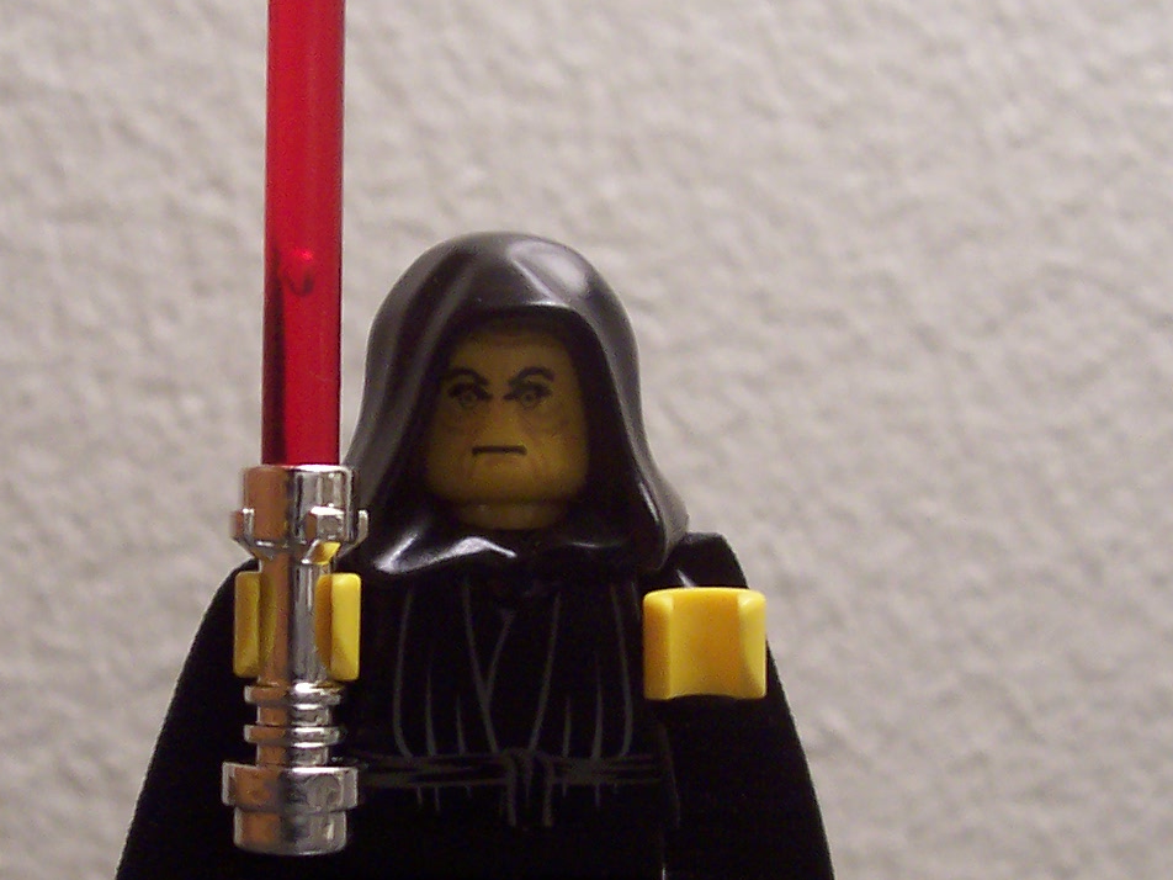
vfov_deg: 18.7
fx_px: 2677
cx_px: 384
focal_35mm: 79
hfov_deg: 24.6
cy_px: 505
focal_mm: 5.6
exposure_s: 1/30
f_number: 2.8
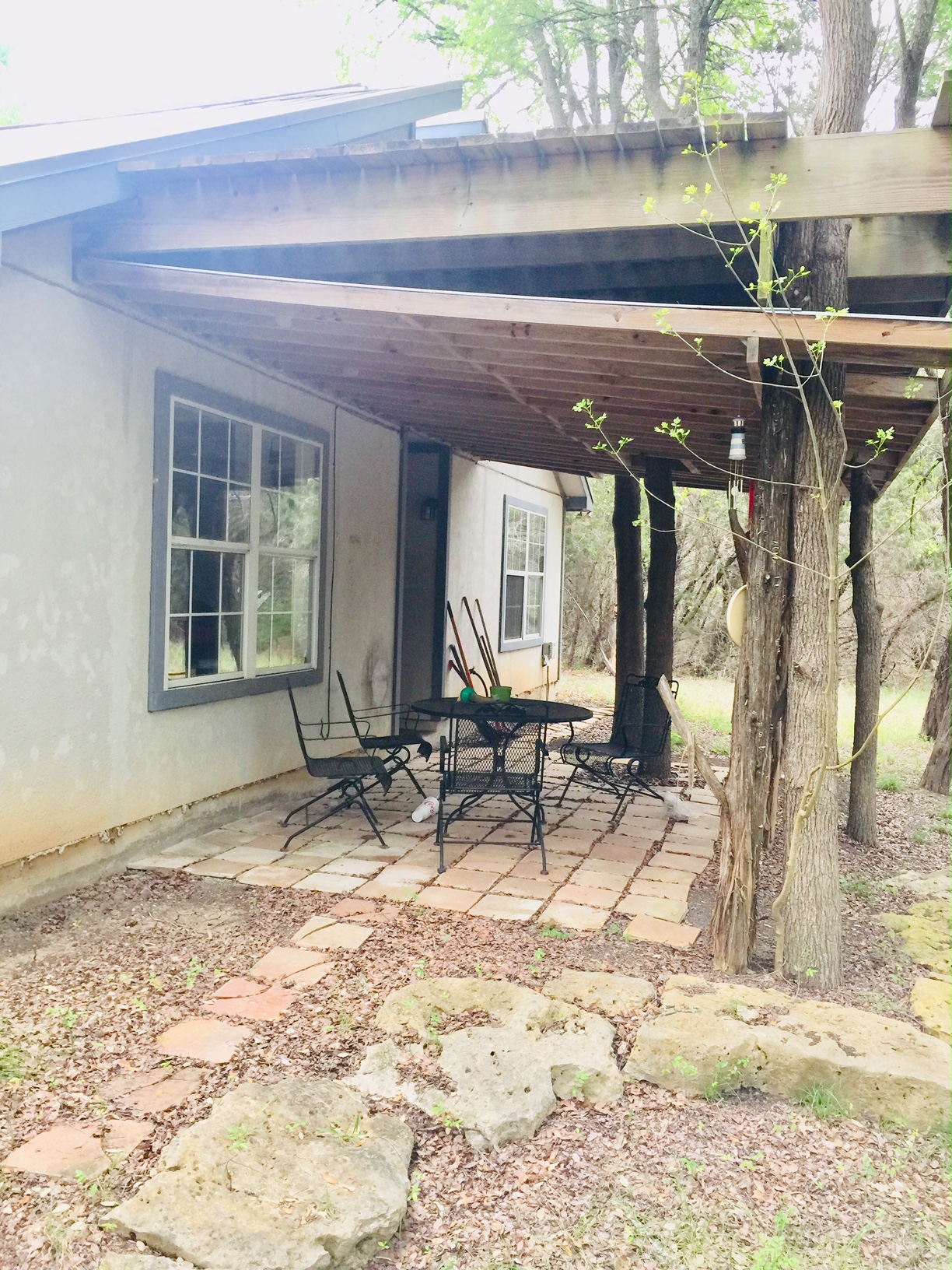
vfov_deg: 61.7
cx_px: 476
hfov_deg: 48.2
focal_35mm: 29
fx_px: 1063
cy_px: 635
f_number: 2.2
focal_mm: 4.15
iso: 40
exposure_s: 1/30
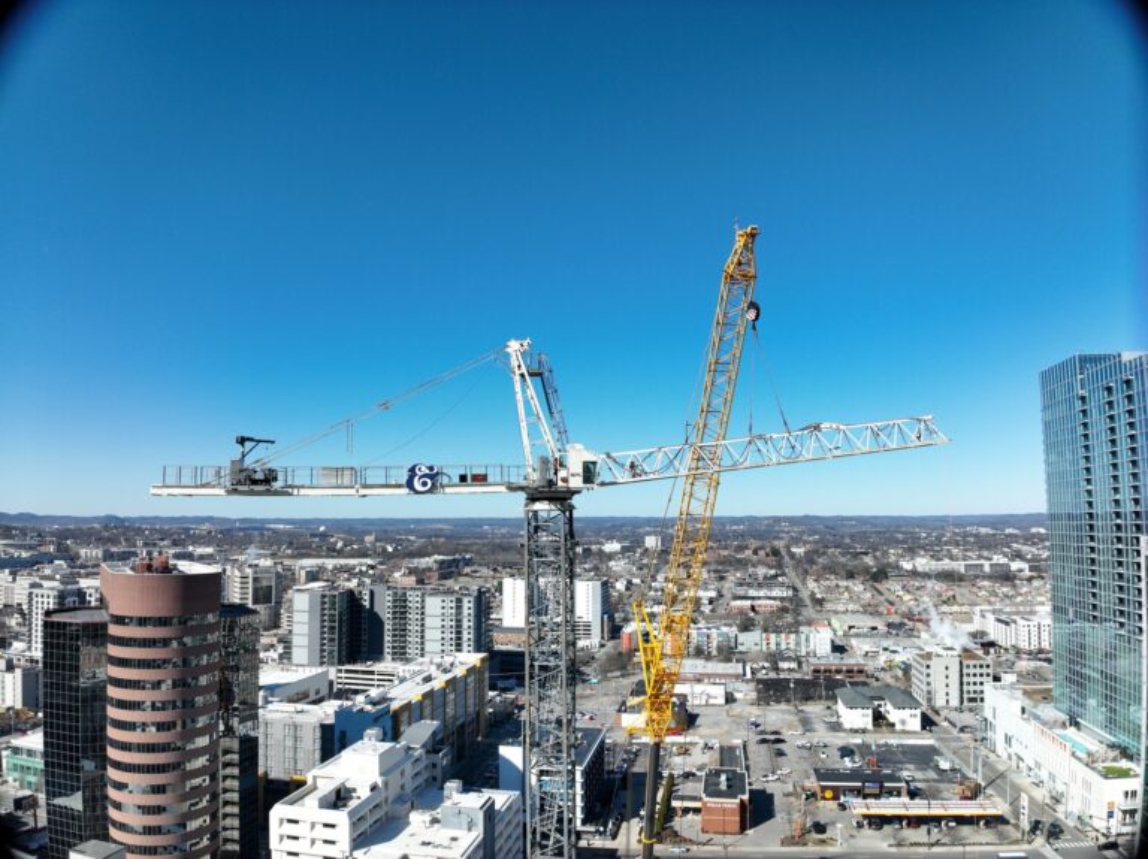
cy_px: 430
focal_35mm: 24
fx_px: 795
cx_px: 574
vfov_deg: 56.8
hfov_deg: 71.6
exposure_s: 1/2000
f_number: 3.2
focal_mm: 12.29
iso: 100
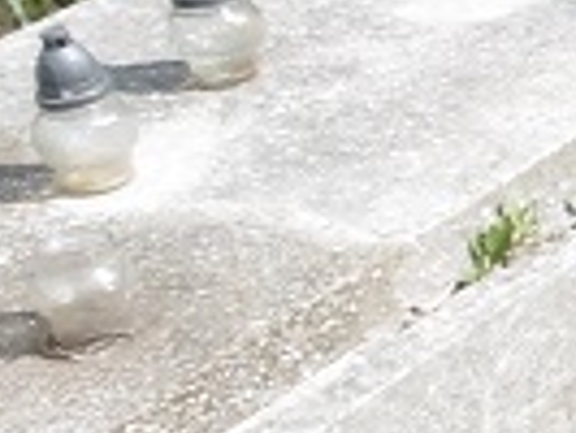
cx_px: 1546
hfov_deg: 10.8
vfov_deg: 10.3
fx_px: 2398
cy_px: 147
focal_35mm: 144
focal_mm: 4.3
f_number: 3.1
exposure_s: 1/500
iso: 100
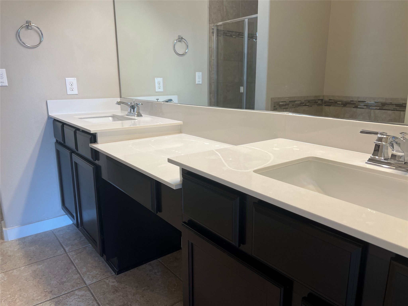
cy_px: 153
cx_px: 204
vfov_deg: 53.1
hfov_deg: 67.3
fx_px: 306
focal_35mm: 26
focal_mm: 5.7
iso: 50
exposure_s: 1/120
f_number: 1.5
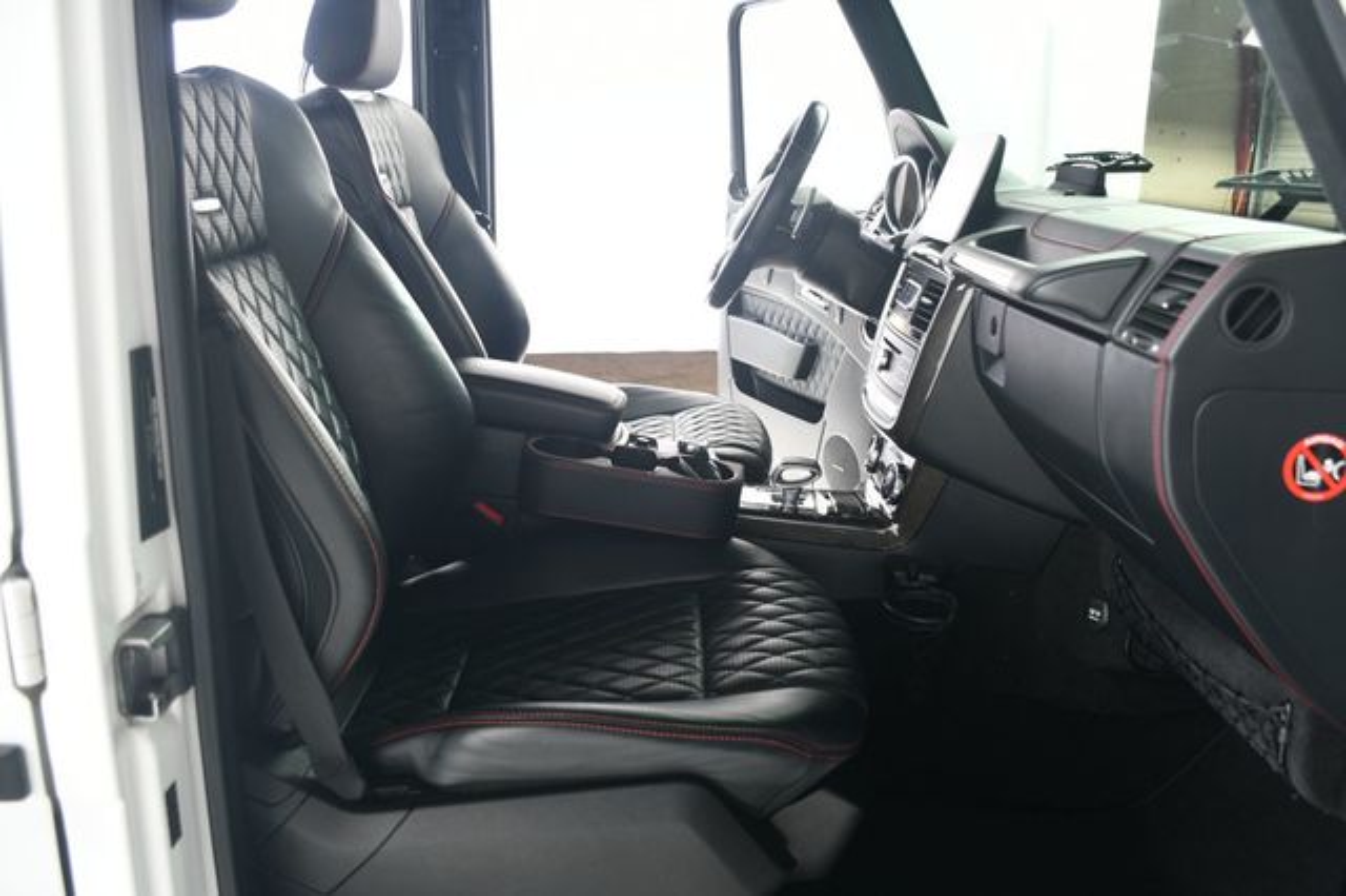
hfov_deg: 62.0
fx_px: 1121
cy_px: 448
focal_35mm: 30
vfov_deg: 43.6
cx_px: 673
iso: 100
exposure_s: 1/160
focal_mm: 20
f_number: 3.5
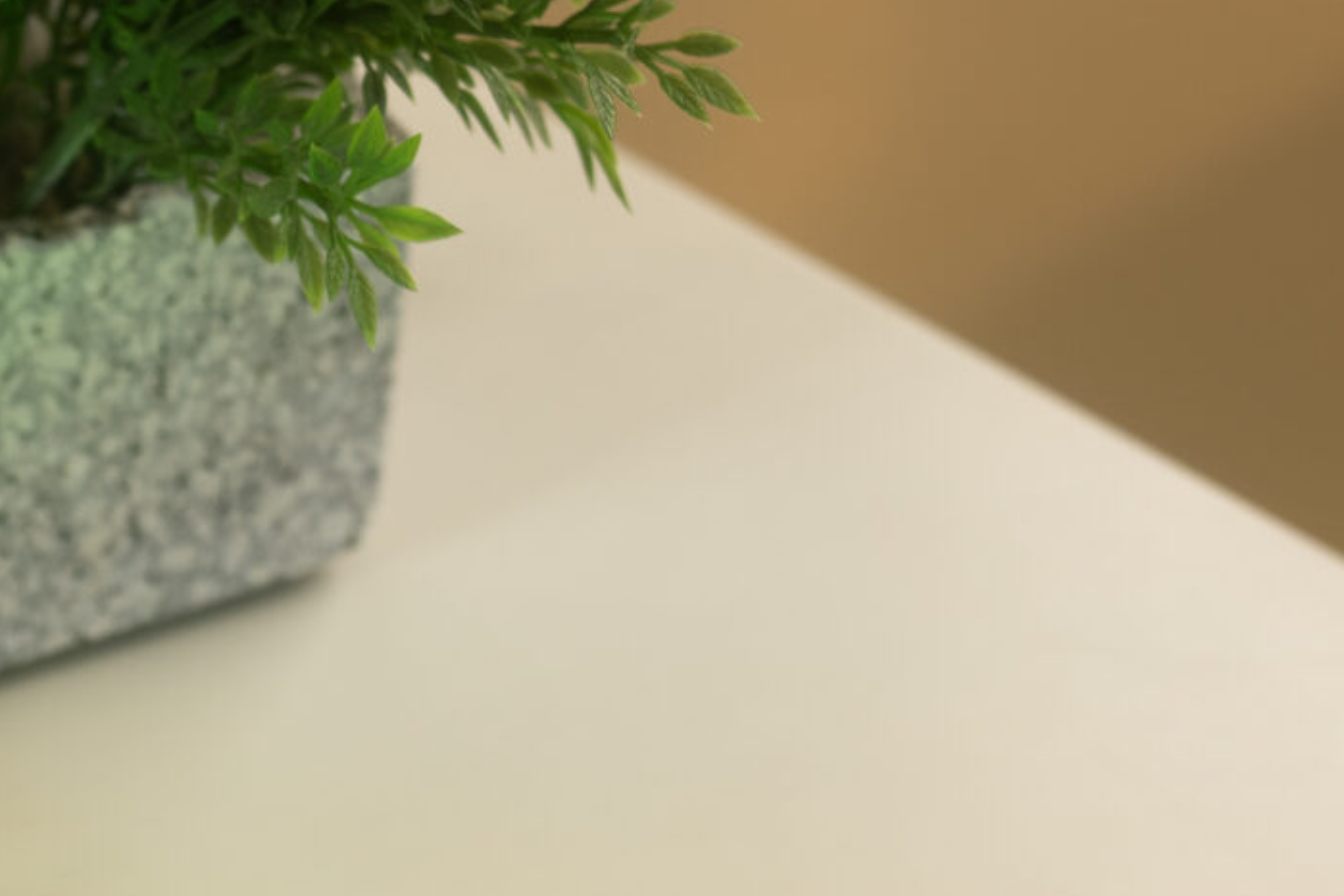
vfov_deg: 7.4
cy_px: 1428
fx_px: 6831
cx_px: -517
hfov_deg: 10.9
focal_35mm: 183
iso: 100
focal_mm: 50
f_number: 4
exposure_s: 1/5
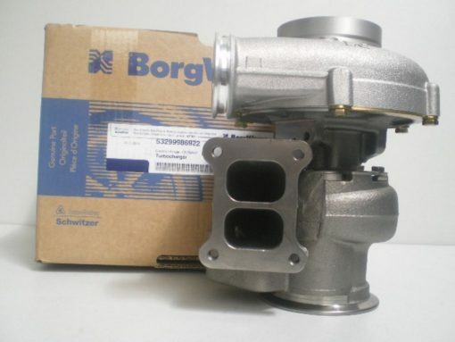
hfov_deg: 49.0
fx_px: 500
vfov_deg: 37.8
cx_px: 228
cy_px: 171
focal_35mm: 38
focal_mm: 6.3
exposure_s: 1/30
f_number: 3.1
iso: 200
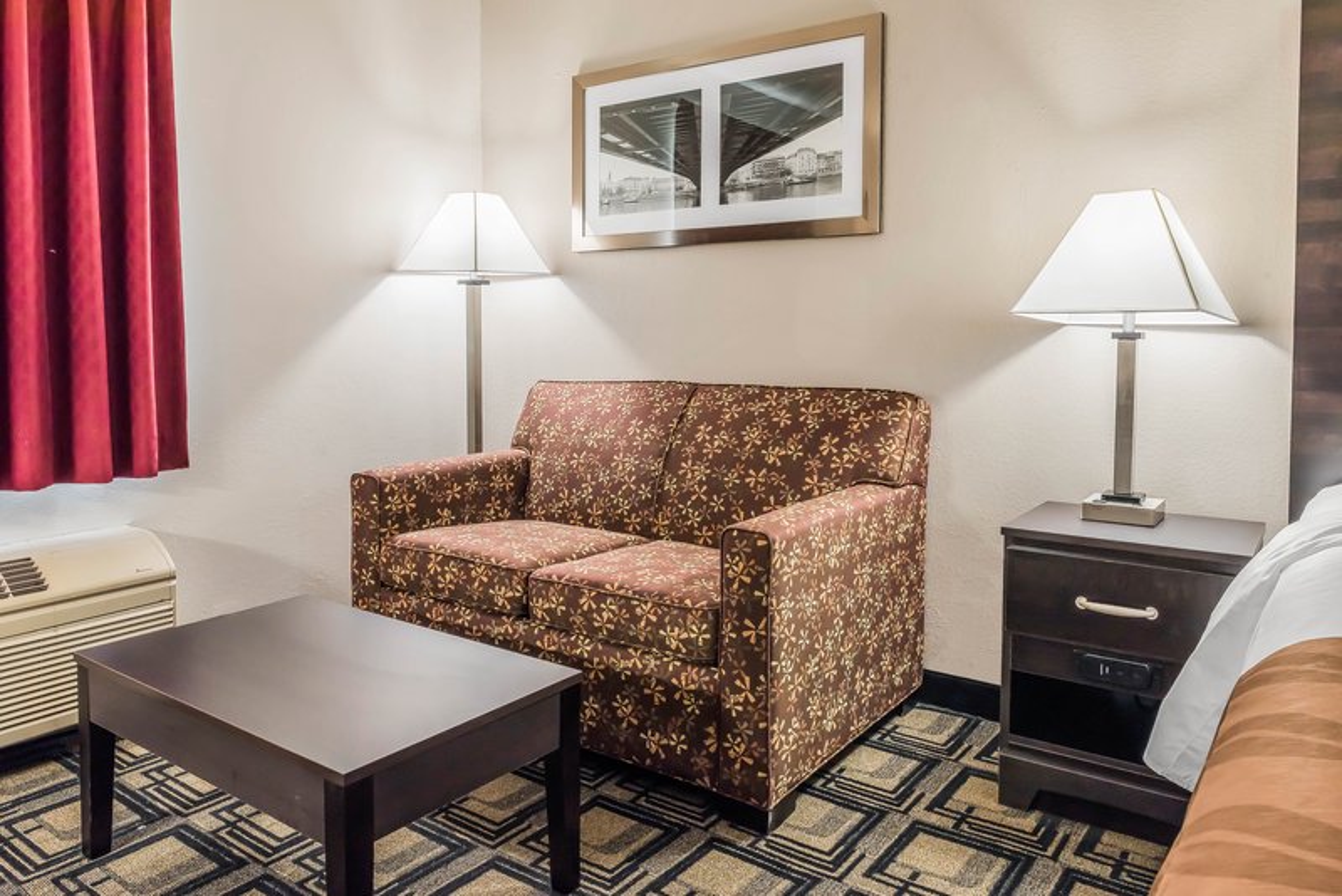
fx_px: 895
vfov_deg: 53.2
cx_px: 671
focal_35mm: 24
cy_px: 448
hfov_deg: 73.7
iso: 400
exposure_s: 1/5
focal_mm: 24
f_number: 13
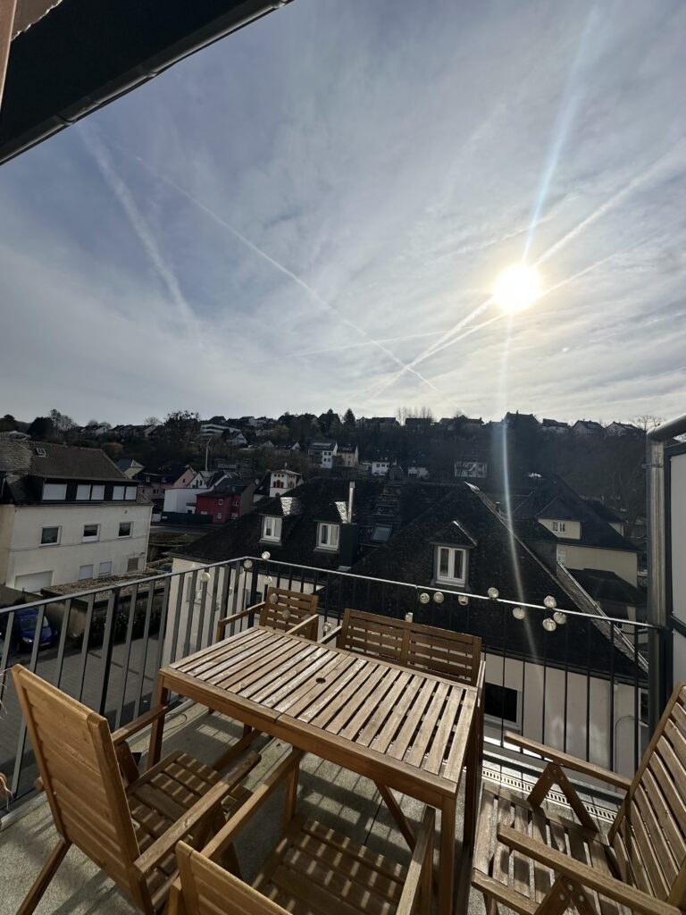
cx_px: 343
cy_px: 458
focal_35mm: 14
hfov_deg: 85.7
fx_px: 370
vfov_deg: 102.1
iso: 50
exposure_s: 1/7813
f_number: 2.2
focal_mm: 2.22
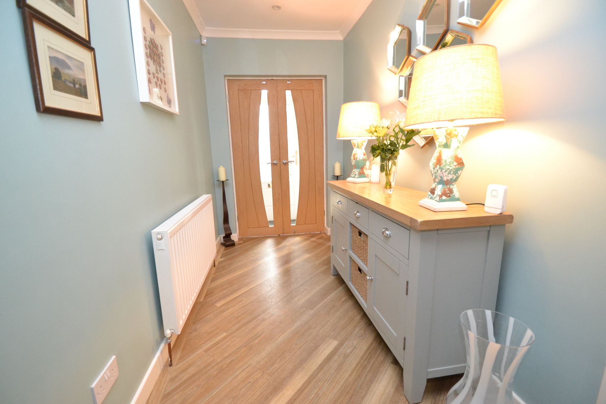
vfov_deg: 77.3
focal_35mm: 15
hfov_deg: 100.4
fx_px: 252
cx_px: 303
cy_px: 202
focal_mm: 10
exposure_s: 1/60
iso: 2800
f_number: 3.5
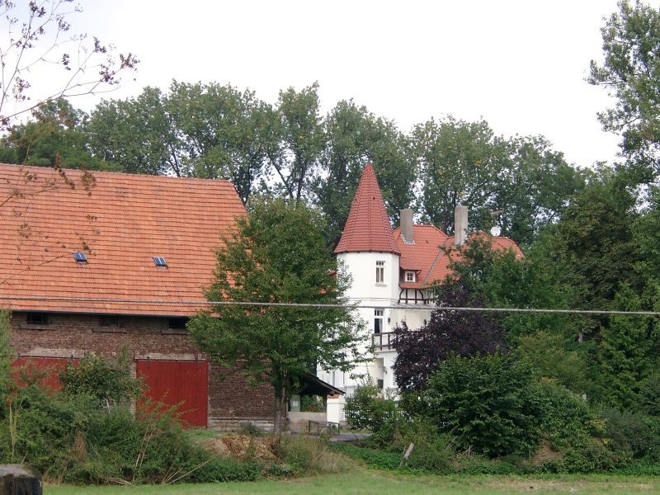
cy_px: 248
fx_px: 1907
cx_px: 330
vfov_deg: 14.8
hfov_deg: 19.6
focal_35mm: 100
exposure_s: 1/236
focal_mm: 20.74
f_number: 4
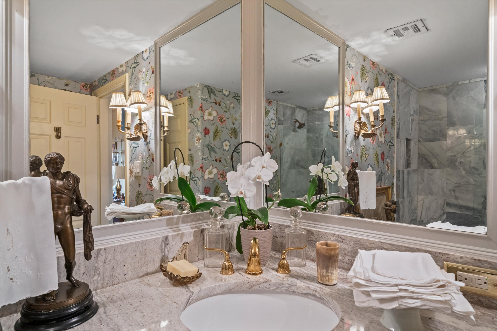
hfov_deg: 84.0
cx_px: 248
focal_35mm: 20
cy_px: 166
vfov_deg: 61.9
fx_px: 276
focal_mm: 20
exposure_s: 1/3
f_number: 9
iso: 800
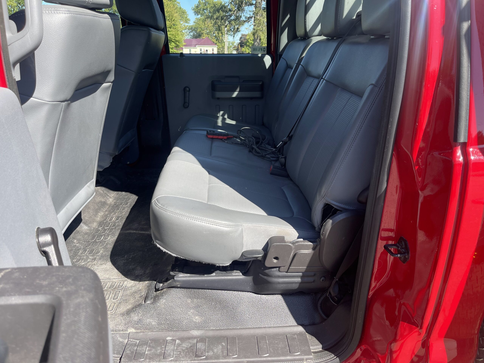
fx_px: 364
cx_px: 242
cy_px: 182
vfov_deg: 53.1
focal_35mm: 26
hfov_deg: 67.3
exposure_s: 1/775
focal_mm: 5.1
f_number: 1.6
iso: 32
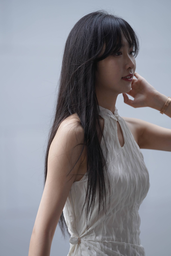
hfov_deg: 10.2
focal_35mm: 135
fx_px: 962
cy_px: 128
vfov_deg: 15.2
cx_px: 86
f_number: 2.2
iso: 500
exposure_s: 1/500
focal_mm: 135
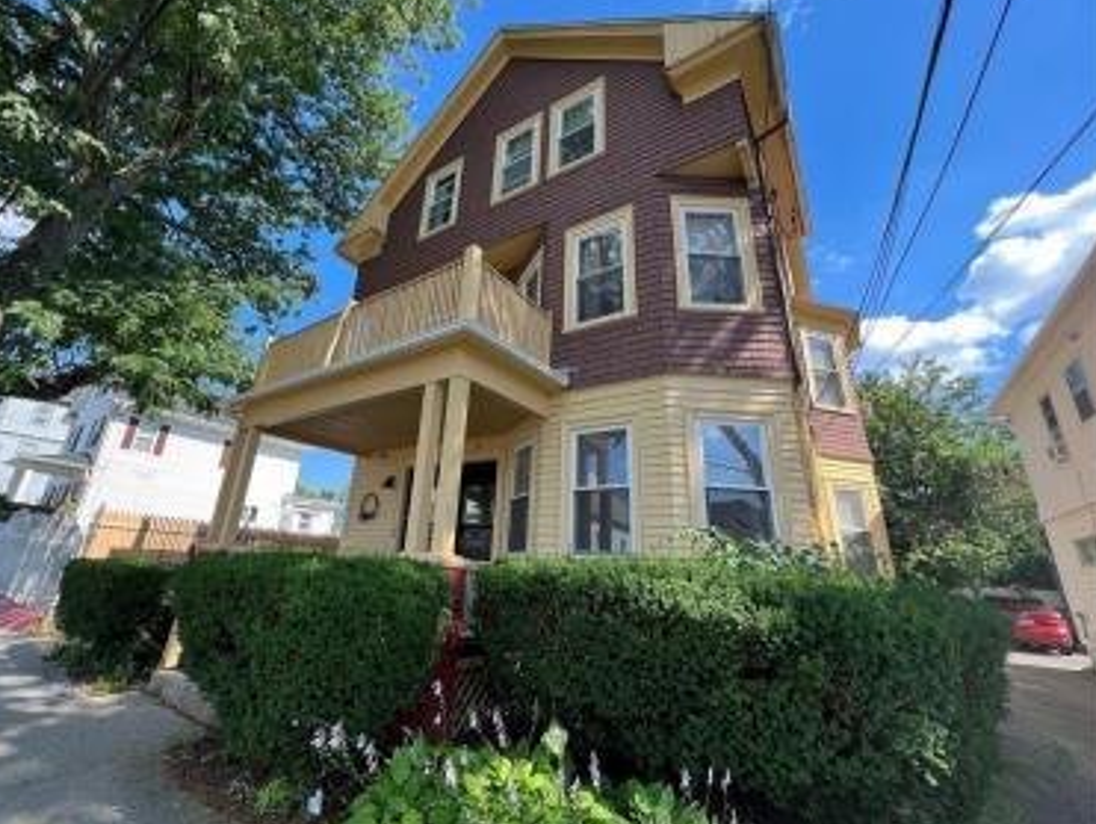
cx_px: 514
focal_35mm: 14
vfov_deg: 85.7
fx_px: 444
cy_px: 396
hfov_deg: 101.9
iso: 32
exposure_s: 1/412
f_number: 1.8
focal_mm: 1.57
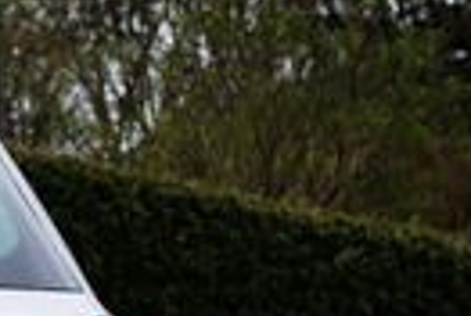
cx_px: -471
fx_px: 3265
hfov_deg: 7.9
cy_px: 549
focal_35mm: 249
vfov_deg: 5.5
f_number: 5
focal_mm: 34
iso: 200
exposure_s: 1/500
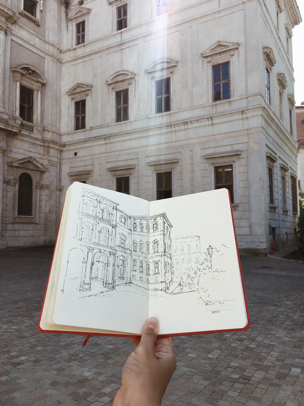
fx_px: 340
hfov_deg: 48.2
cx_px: 152
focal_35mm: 29
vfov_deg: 61.7
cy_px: 203
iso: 25
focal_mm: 4.15
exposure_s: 1/651
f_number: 2.2
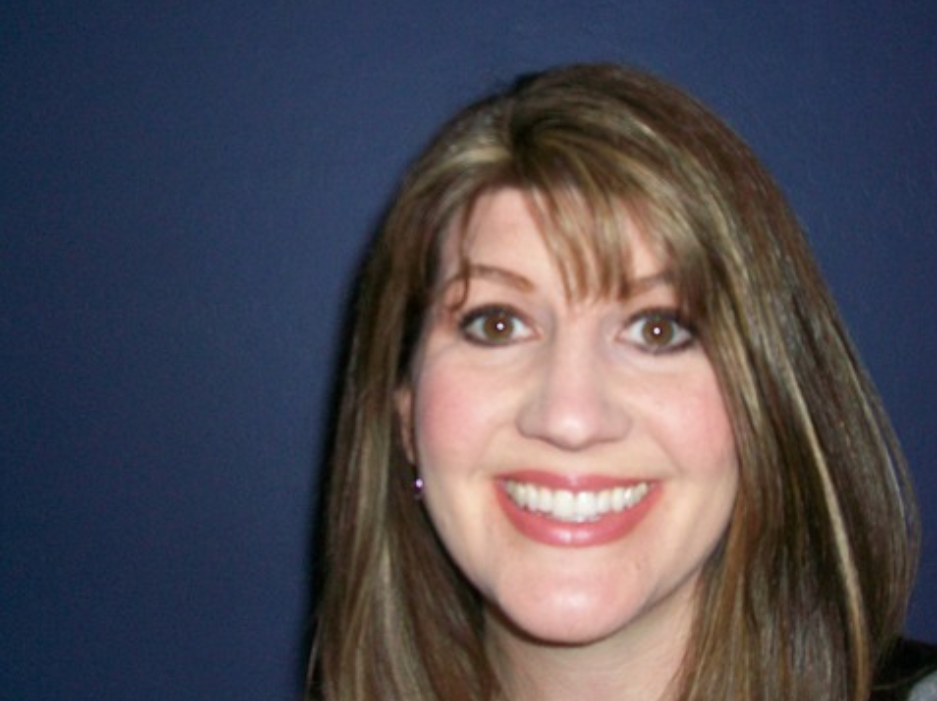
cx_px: 511
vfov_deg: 30.7
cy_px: 441
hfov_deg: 40.4
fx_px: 1271
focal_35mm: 47
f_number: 2.8
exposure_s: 1/60
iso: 120
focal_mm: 5.7
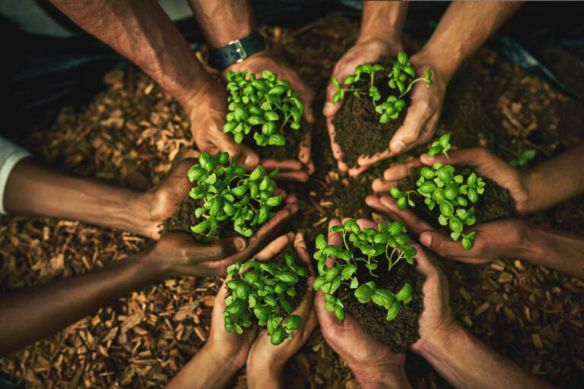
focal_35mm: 35
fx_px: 568
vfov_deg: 37.9
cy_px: 194
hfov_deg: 54.4
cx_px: 292
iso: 400
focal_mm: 35
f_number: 2.5
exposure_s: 1/160
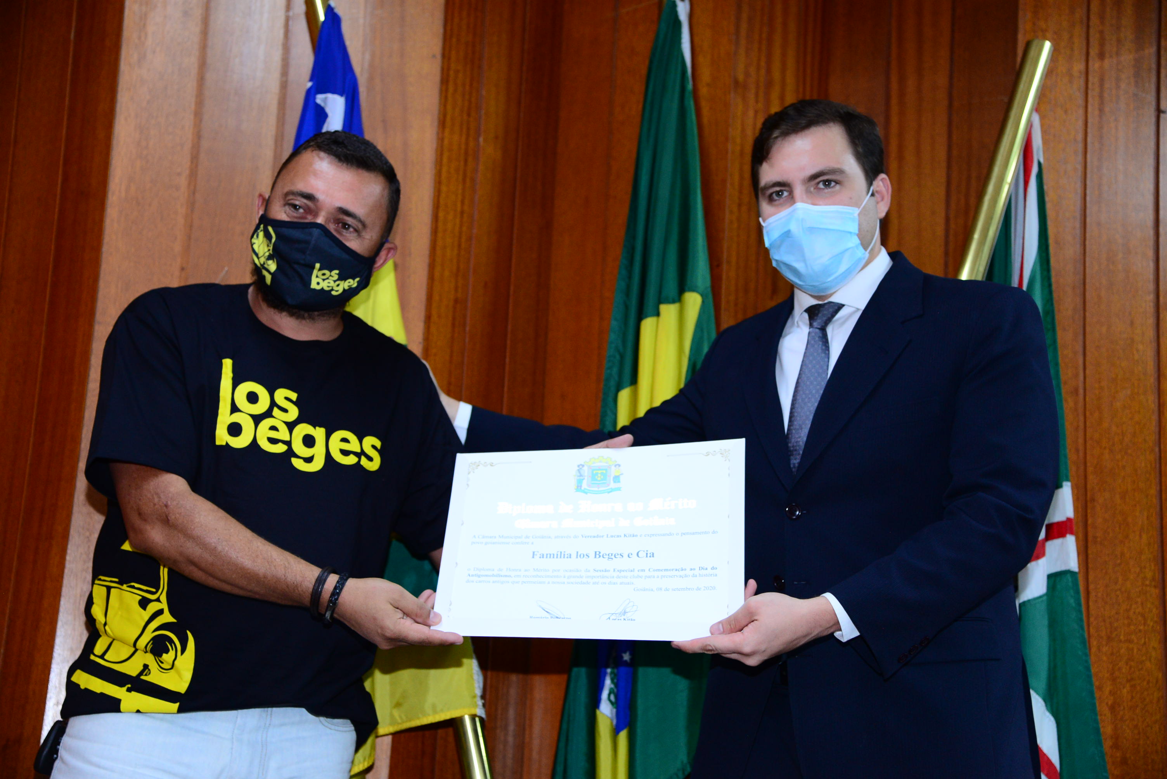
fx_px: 1881
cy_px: 390
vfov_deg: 23.4
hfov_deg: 34.5
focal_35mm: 58
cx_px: 584
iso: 1600
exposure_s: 1/60
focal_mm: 58
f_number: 4
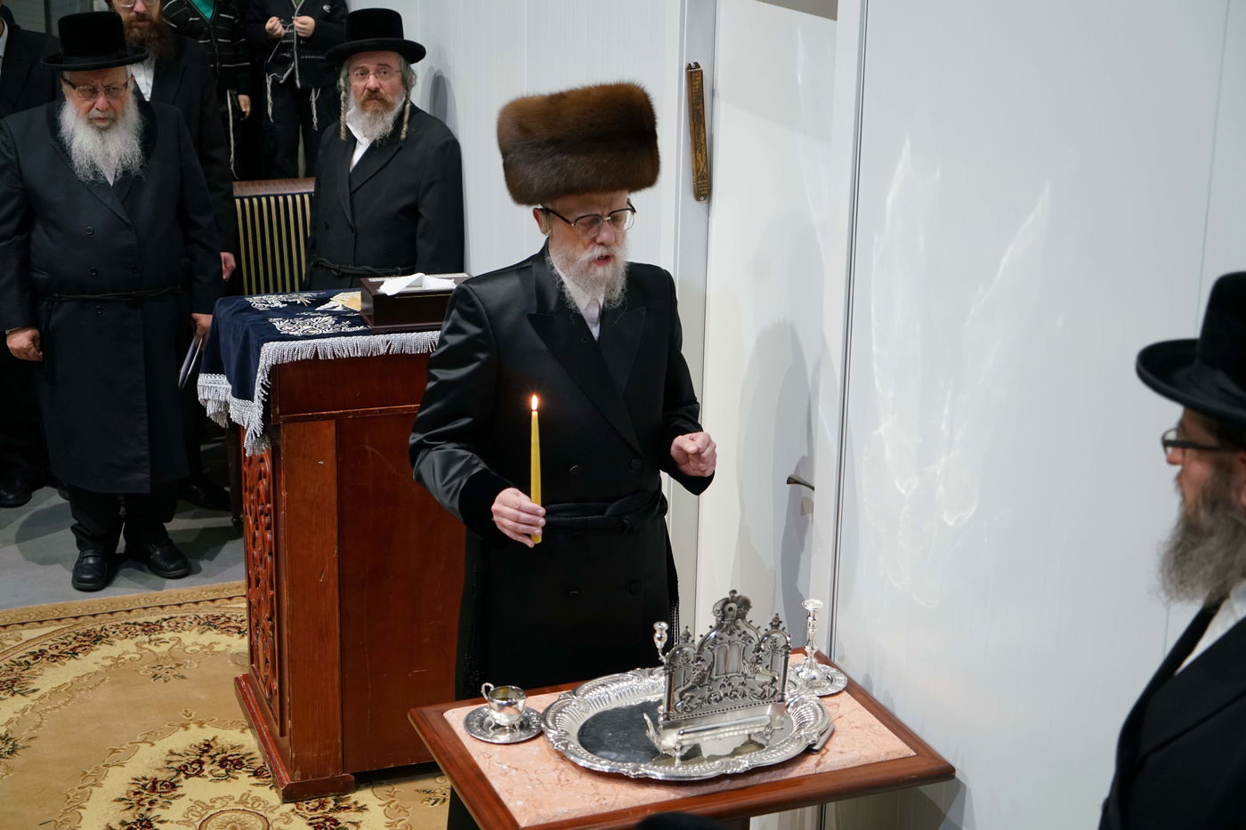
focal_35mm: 55
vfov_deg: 24.6
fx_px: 1903
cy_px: 415
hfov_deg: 36.3
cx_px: 623
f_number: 4.5
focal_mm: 55
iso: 1600
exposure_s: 1/60
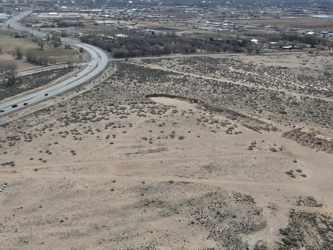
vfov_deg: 32.4
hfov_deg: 42.6
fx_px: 423
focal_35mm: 44
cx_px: 123
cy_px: 181
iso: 100
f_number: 2.8
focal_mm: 4.5
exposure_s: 1/1000
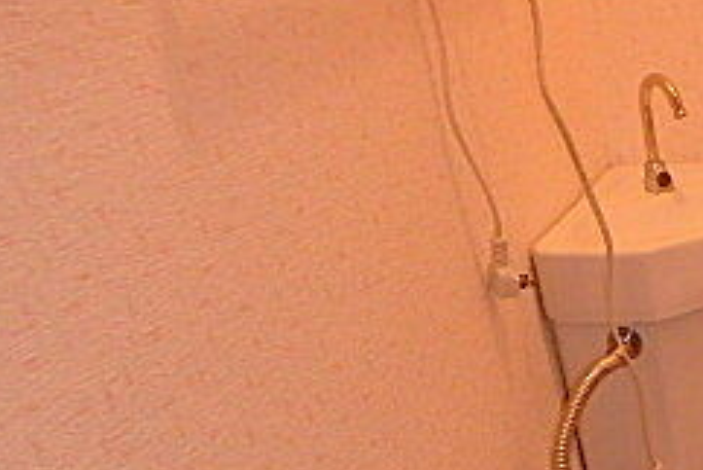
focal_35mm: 58
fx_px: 1133
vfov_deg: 21.1
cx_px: 919
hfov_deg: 28.3
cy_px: 619
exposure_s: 1/30
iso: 400
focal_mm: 3.7
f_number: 3.5
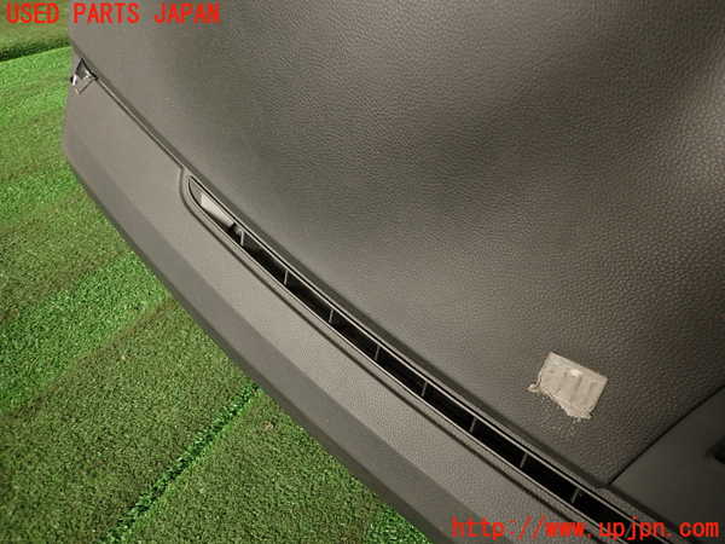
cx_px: 362
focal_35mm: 25
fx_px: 524
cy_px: 272
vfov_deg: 54.9
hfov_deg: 69.4
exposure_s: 1/50
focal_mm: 4.5
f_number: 2
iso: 200
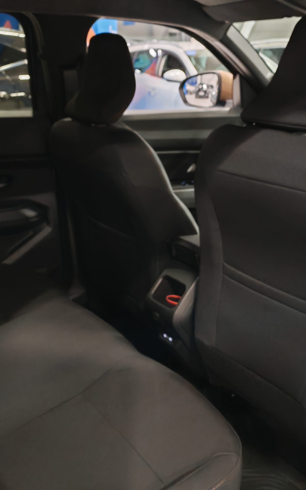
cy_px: 245
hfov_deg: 27.4
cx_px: 172
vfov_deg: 42.6
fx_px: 627
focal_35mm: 47
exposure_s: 1/50
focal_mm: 6.12
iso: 2000
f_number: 1.9
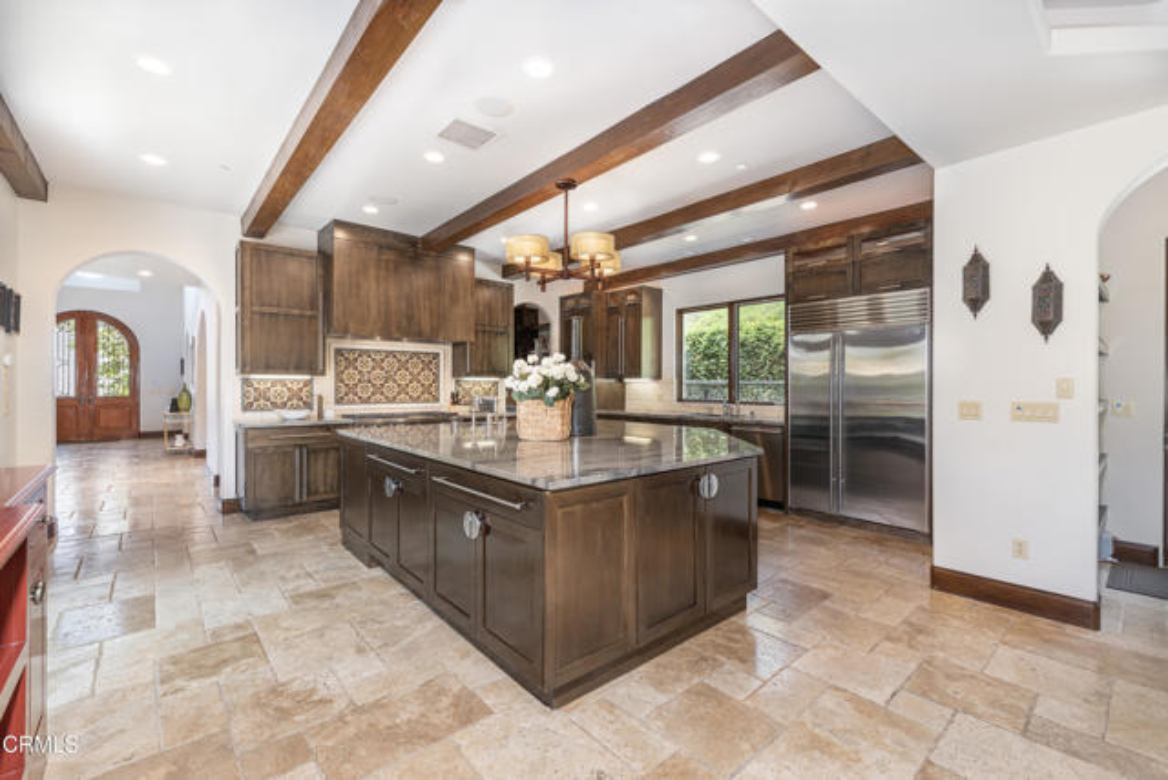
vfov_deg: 77.4
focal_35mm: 15
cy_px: 390
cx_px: 584
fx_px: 487
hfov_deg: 100.4
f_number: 8
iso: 200
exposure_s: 1/30
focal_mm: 15
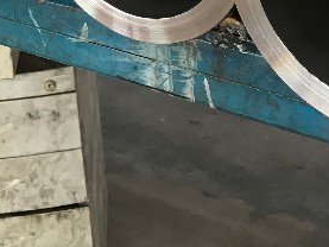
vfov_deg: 13.7
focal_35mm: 101
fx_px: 960
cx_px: 93
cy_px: -134
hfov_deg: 19.3
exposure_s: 1/17
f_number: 1.8
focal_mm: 3.99
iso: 40
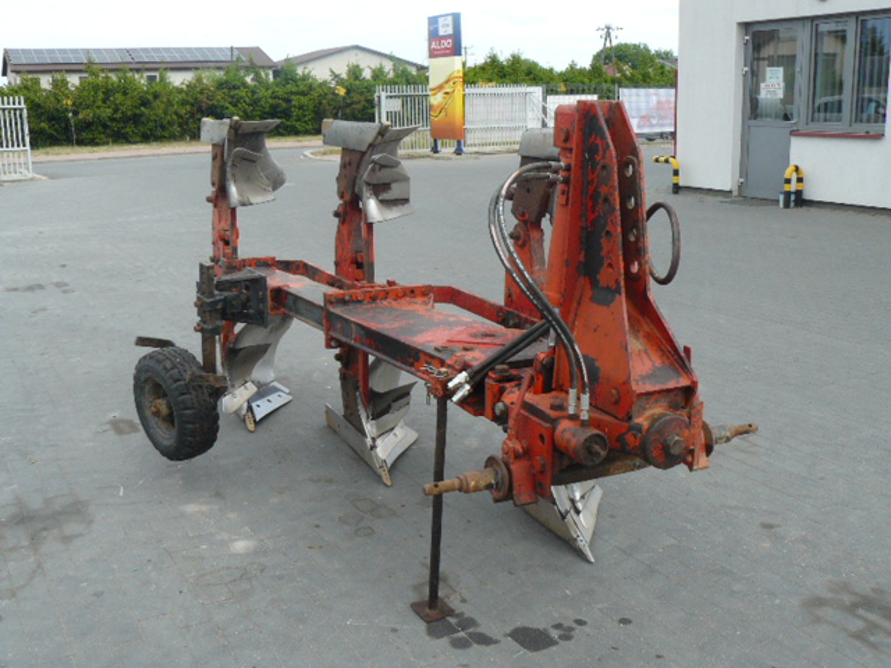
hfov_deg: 51.4
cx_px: 446
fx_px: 927
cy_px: 334
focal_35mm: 36
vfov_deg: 39.7
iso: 100
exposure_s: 1/200
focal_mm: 6
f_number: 5
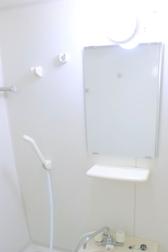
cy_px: 165
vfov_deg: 51.1
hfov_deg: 35.4
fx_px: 259
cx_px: 119
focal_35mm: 37
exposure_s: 1/30
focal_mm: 5.1
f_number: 2
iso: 400
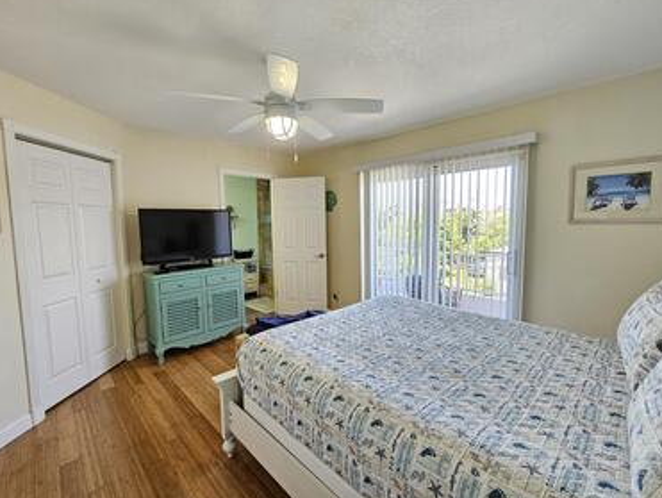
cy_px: 243
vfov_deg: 85.8
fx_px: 268
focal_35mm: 14
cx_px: 343
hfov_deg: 102.0
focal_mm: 2.2
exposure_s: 1/60
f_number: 2.2
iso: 200
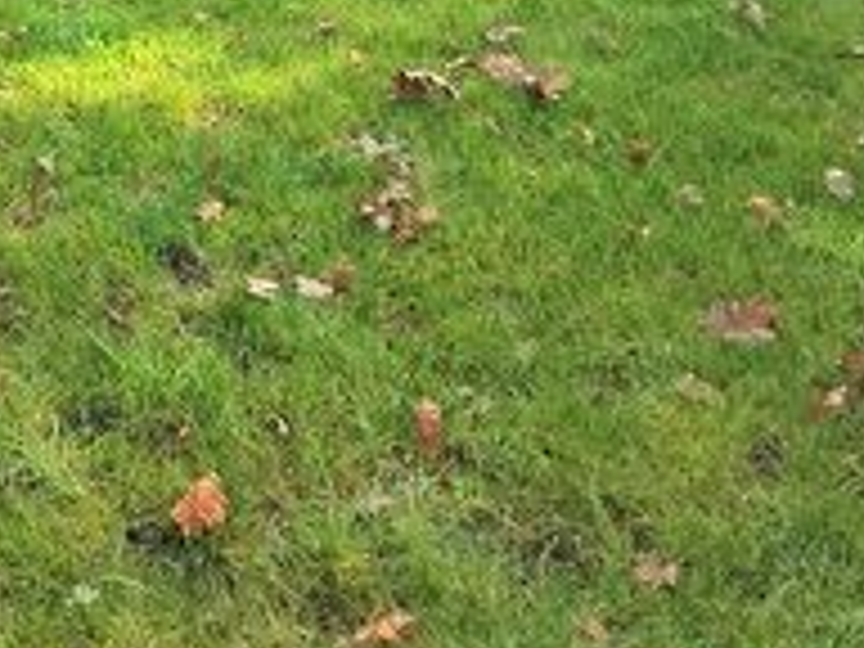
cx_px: -50
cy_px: -412
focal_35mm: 62
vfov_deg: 19.5
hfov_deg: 28.7
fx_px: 1547
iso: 50
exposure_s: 1/259
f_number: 2.2
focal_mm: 2.26
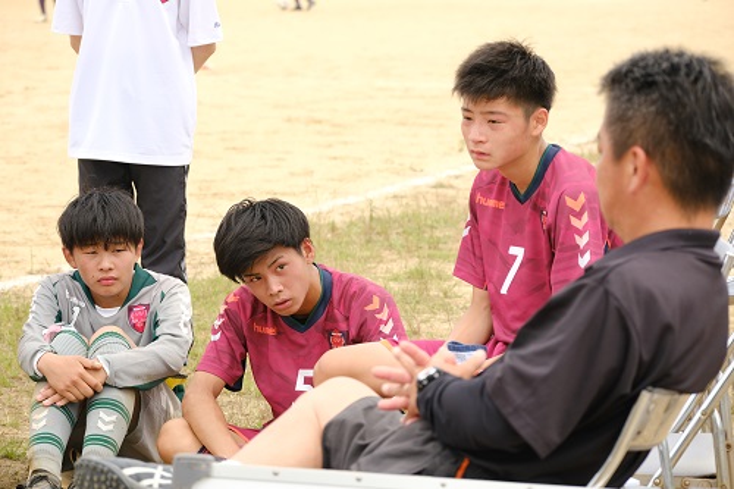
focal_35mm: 131
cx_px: 367
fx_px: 2670
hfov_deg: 15.7
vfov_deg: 10.5
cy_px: 244
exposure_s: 1/500
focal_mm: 87.5
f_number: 5.6
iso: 320
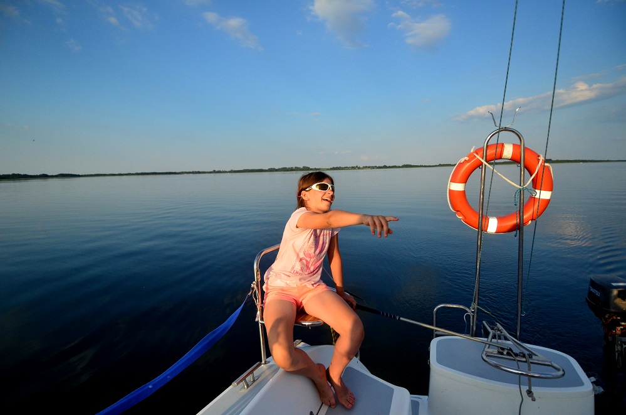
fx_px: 312
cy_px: 208
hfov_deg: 90.1
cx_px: 313
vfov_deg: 67.1
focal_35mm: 18
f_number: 4
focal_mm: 12
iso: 1100
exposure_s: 1/8000
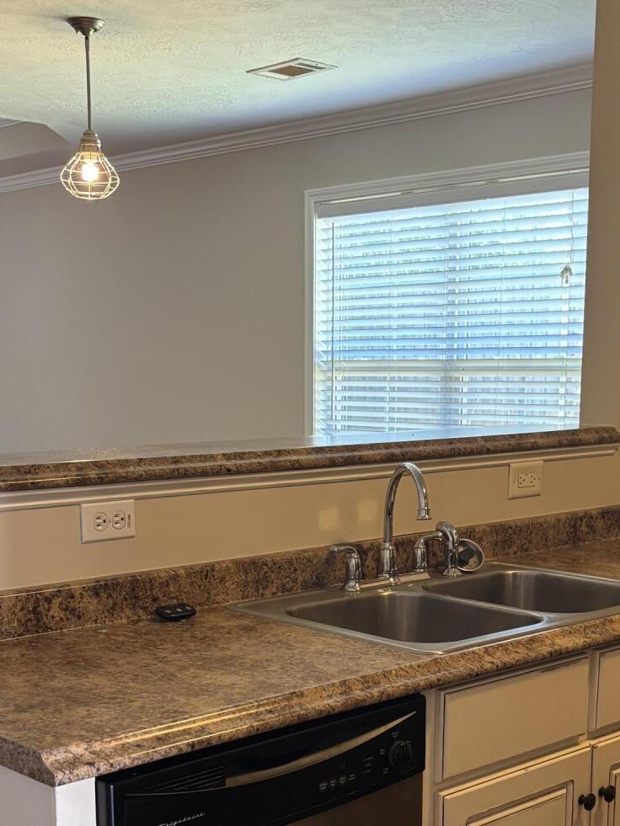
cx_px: 341
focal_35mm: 53
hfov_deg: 27.5
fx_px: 1265
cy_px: 618
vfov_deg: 35.4
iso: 200
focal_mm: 5.96
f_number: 1.6
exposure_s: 1/60
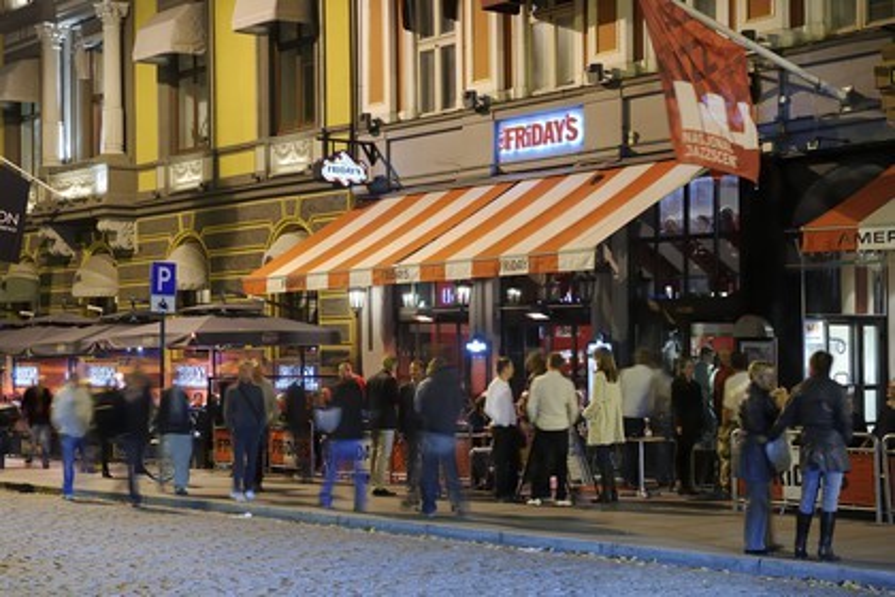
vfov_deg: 21.9
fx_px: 1541
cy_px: 298
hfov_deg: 32.4
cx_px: 448
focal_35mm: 62
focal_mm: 62
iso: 800
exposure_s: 1/2.5
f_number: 5
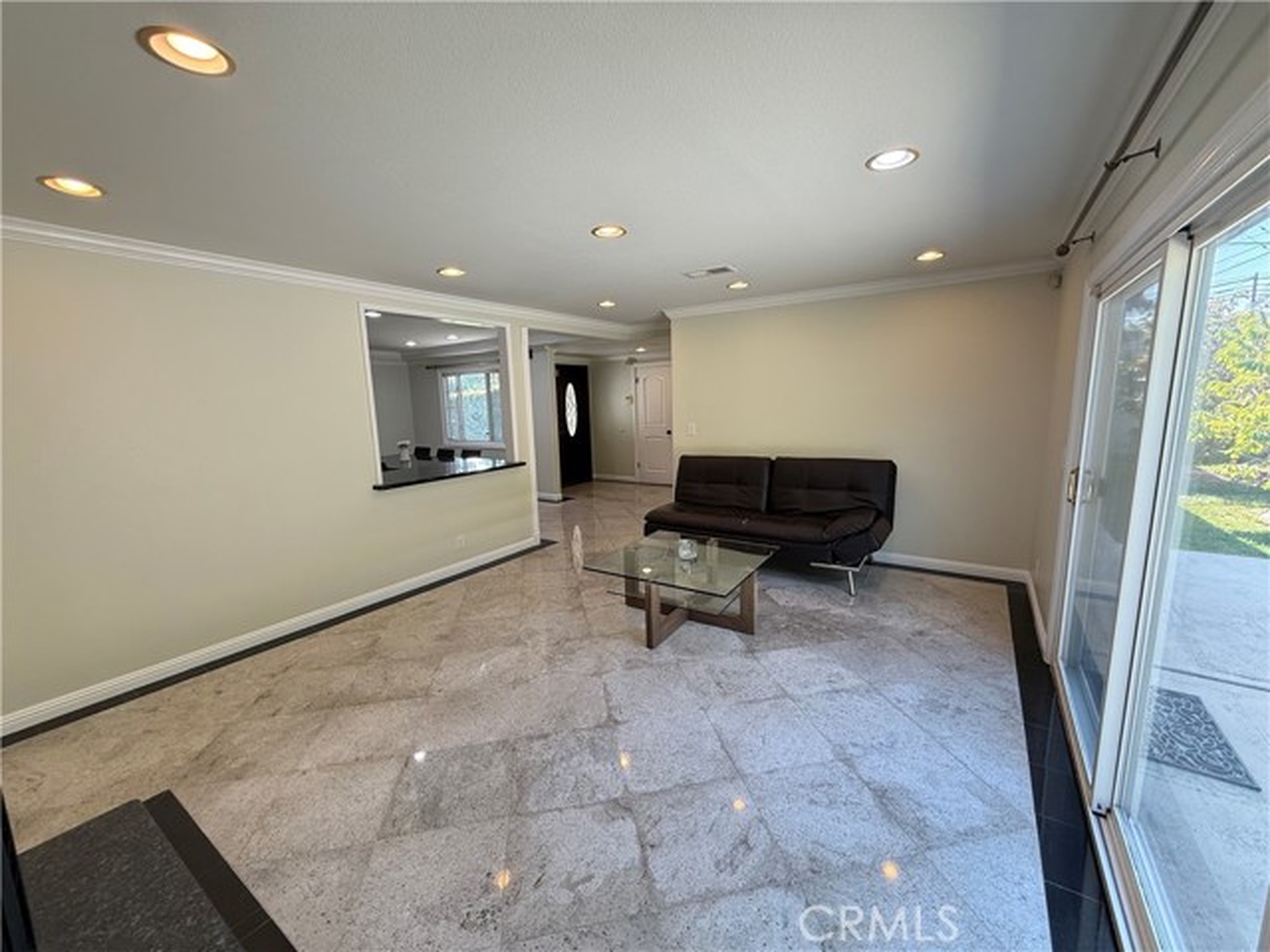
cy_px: 476
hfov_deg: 102.1
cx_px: 635
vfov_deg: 85.7
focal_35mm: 14
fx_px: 514
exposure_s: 1/120
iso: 200
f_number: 2.2
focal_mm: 2.22
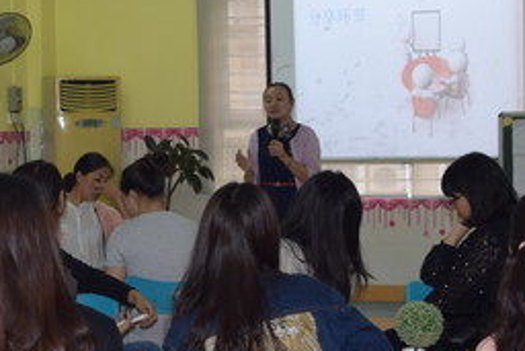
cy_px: 168
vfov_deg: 18.0
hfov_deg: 26.3
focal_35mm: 76
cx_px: 142
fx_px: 1109
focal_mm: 18
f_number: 3.5
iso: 400
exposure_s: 1/50
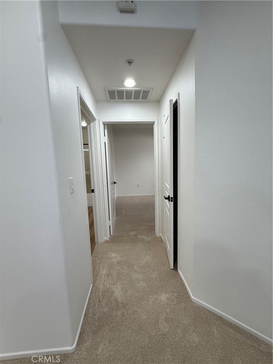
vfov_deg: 102.1
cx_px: 136
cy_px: 182
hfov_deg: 85.7
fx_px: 147
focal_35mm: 14
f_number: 2.2
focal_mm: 2.22
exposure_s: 1/120
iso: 200
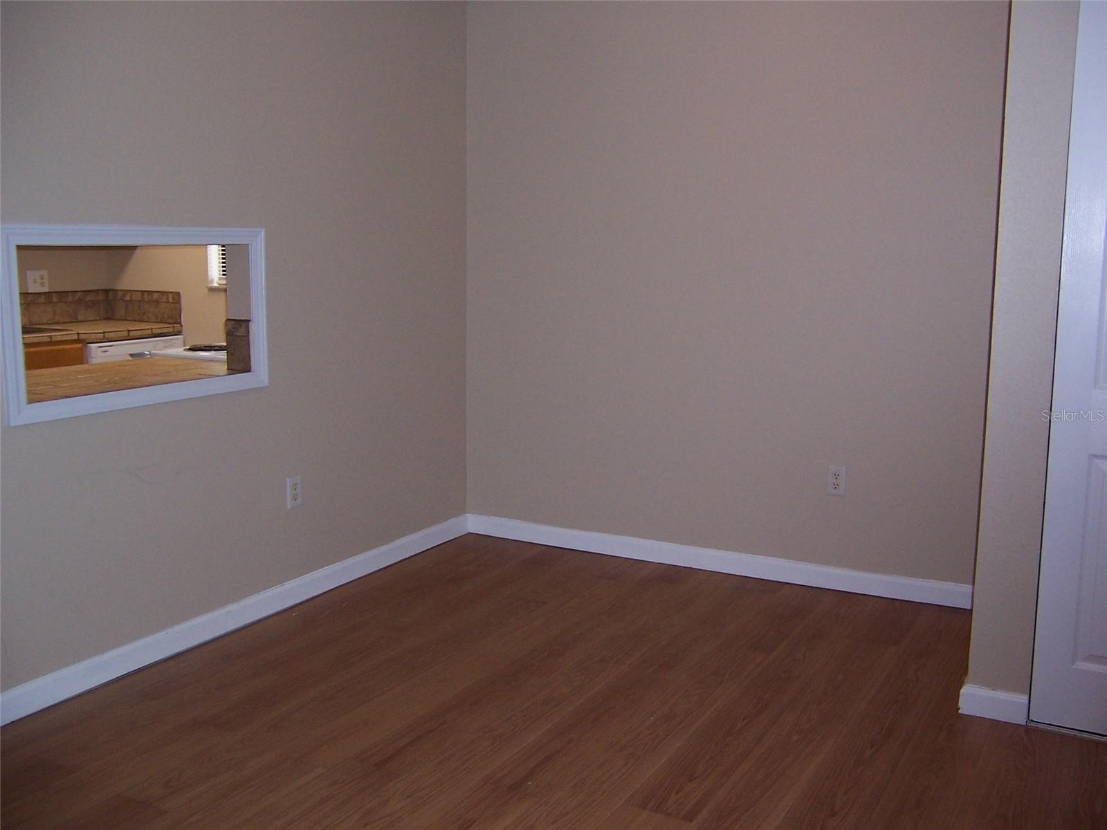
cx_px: 554
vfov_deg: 42.9
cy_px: 415
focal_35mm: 33
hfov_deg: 55.4
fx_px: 1055
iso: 140
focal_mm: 5.5
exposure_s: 1/60
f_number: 2.8
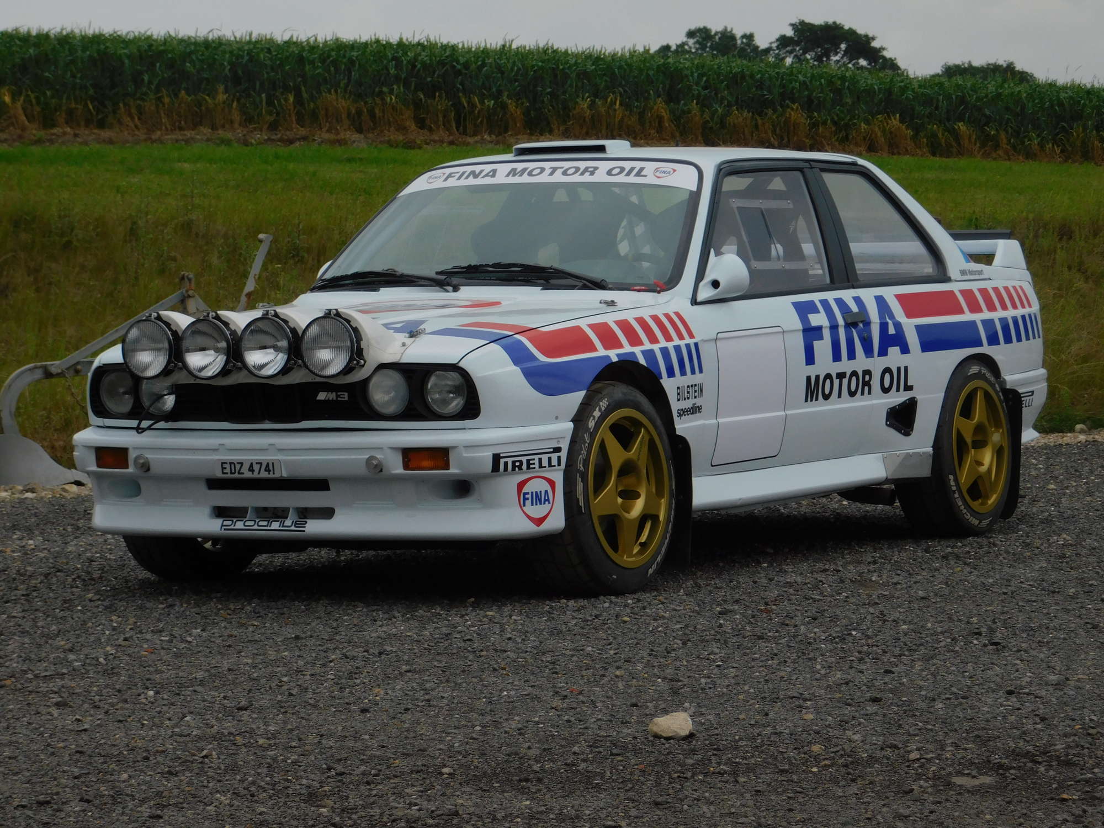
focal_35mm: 115
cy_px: 414
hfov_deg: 17.1
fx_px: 3668
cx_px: 552
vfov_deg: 12.9
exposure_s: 1/640
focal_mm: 20.3
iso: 125
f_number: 4.8
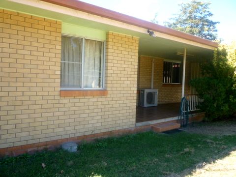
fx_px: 198
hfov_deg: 61.7
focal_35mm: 29
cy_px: 88
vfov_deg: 48.2
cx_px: 118
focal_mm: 5.2
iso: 80
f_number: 3.3
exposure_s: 1/125
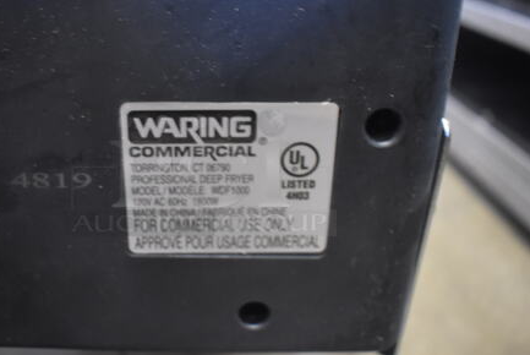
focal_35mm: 38
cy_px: 171
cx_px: 201
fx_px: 560
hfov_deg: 50.2
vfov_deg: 35.2
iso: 3200
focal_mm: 18
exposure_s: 1/60
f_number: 3.5
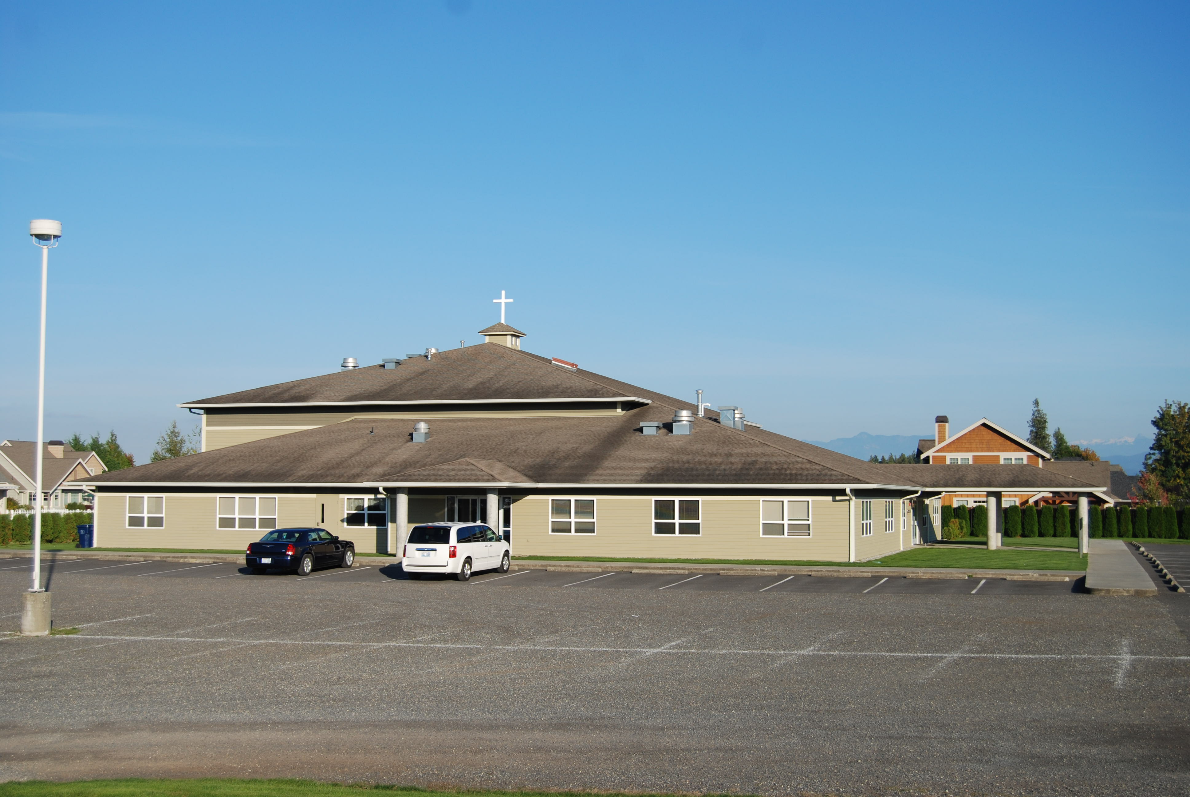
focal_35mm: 45
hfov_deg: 43.6
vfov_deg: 29.9
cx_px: 595
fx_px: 1489
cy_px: 398
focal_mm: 30
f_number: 5.6
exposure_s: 1/500
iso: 100
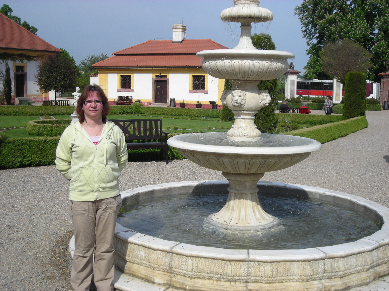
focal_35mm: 47
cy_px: 146
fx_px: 528
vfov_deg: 30.9
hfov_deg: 40.4
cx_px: 194
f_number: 6.9
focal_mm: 7.8
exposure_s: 1/234
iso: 50
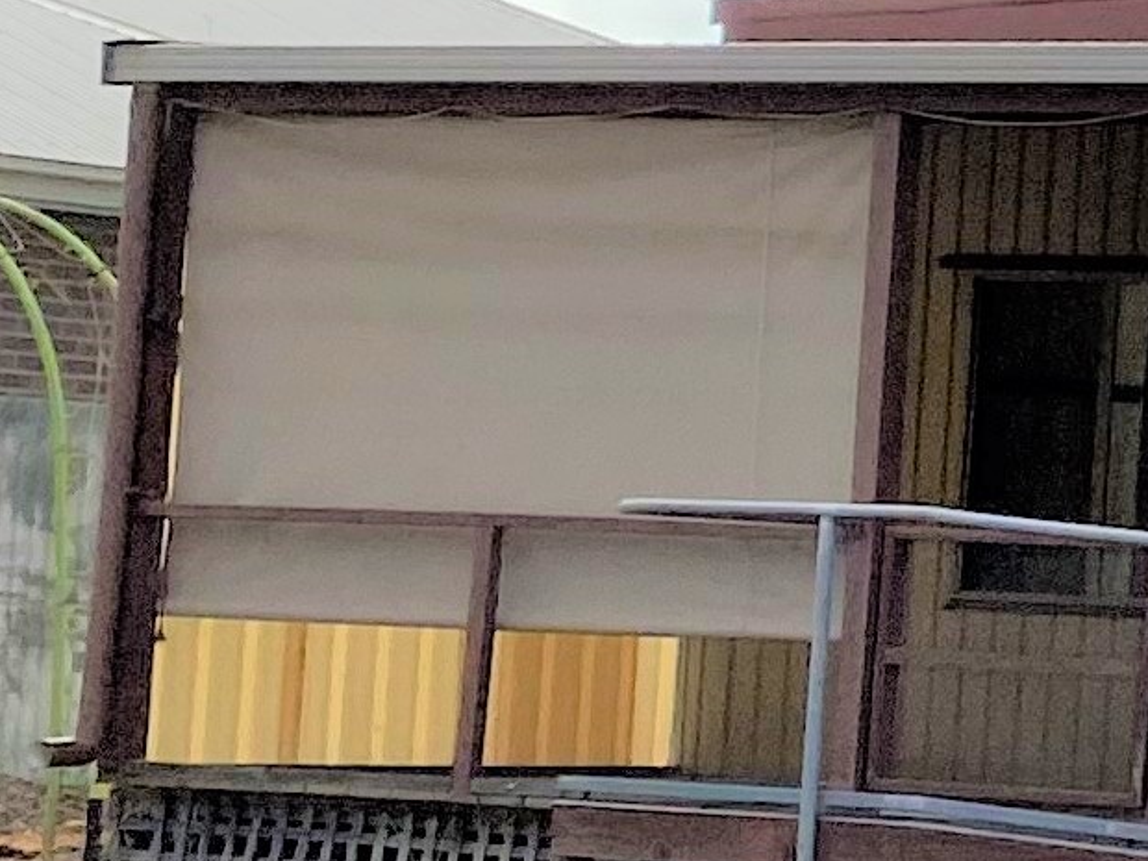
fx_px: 4776
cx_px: 2909
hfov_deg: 11.1
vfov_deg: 10.3
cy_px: 381
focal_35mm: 144
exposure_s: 1/6061
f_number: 1.8
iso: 32
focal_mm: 4.25
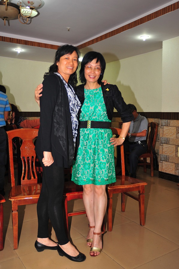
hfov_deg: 37.8
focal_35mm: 35
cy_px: 134
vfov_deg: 54.4
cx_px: 90
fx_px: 261
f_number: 2.8
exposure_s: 1/160
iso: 640
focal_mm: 35
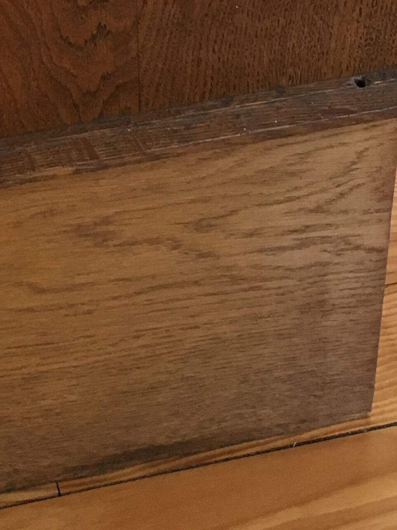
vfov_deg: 19.0
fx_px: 1391
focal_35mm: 91
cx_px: -33
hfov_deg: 15.8
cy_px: -254
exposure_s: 1/33
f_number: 2.2
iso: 125
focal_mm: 4.15
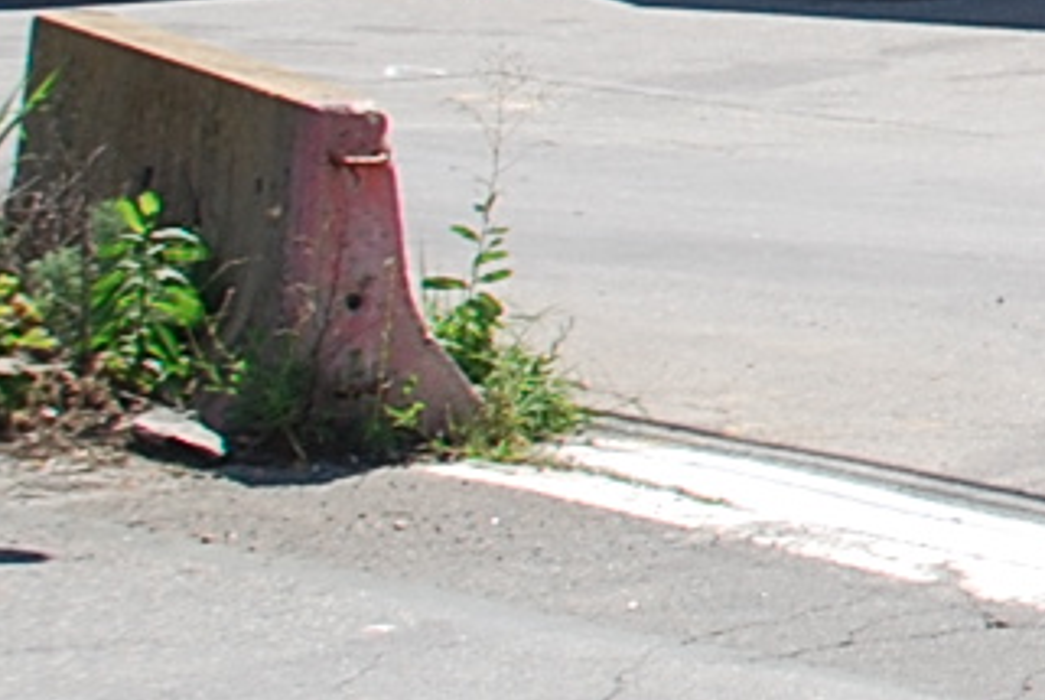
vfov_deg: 7.5
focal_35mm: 181
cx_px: 3041
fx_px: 5261
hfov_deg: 9.3
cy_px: -387
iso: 100
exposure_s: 1/200
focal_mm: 20
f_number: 7.1
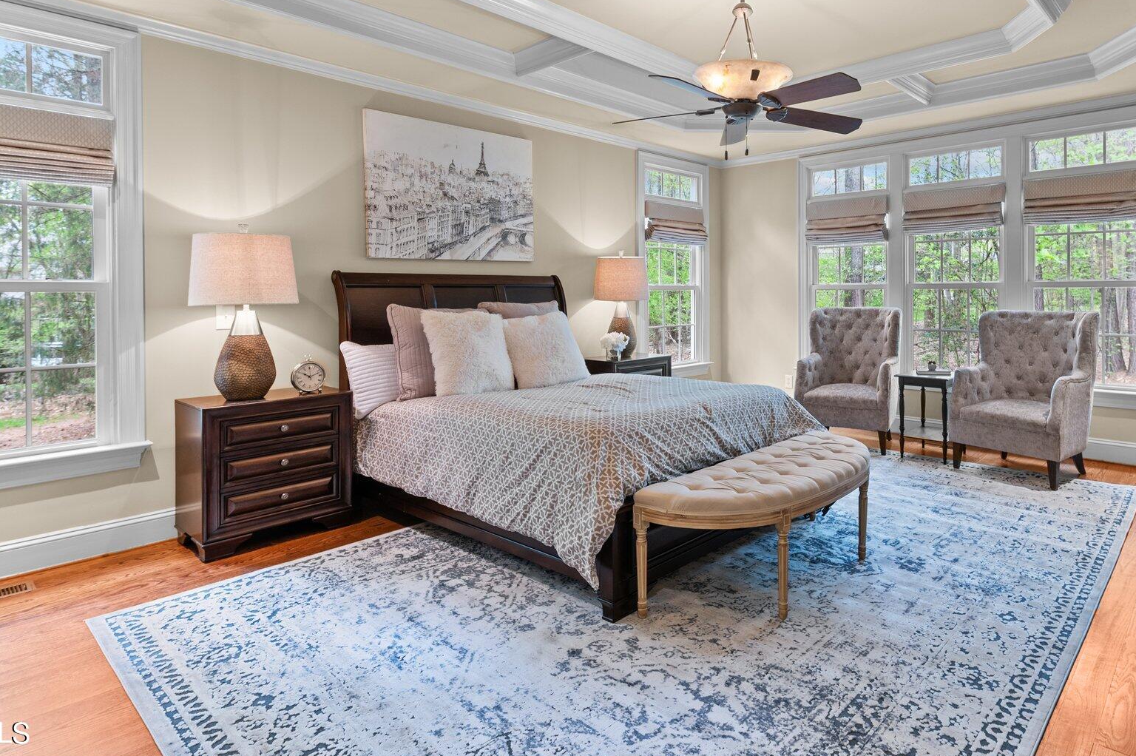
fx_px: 631
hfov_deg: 82.4
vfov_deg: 60.9
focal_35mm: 20
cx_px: 709
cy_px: 275
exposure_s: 1/3
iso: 400
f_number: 6.3
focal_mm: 15
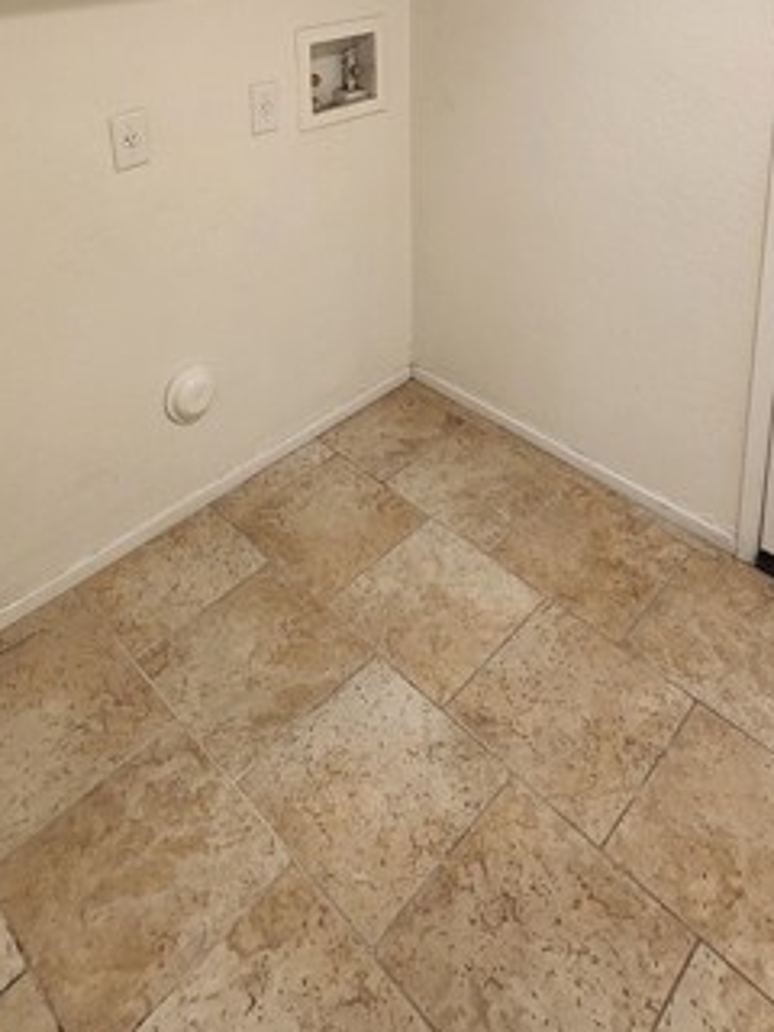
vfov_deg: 56.3
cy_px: 71
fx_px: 775
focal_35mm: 26
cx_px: 429
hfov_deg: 53.0
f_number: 2.2
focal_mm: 2.2
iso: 320
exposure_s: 1/60
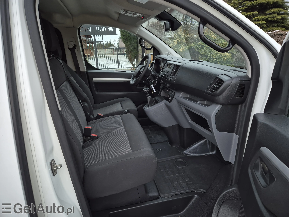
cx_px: 144
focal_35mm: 23
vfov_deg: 58.9
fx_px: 192
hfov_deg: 73.9
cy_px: 108
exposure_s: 1/50
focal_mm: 5.4
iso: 50
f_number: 1.8
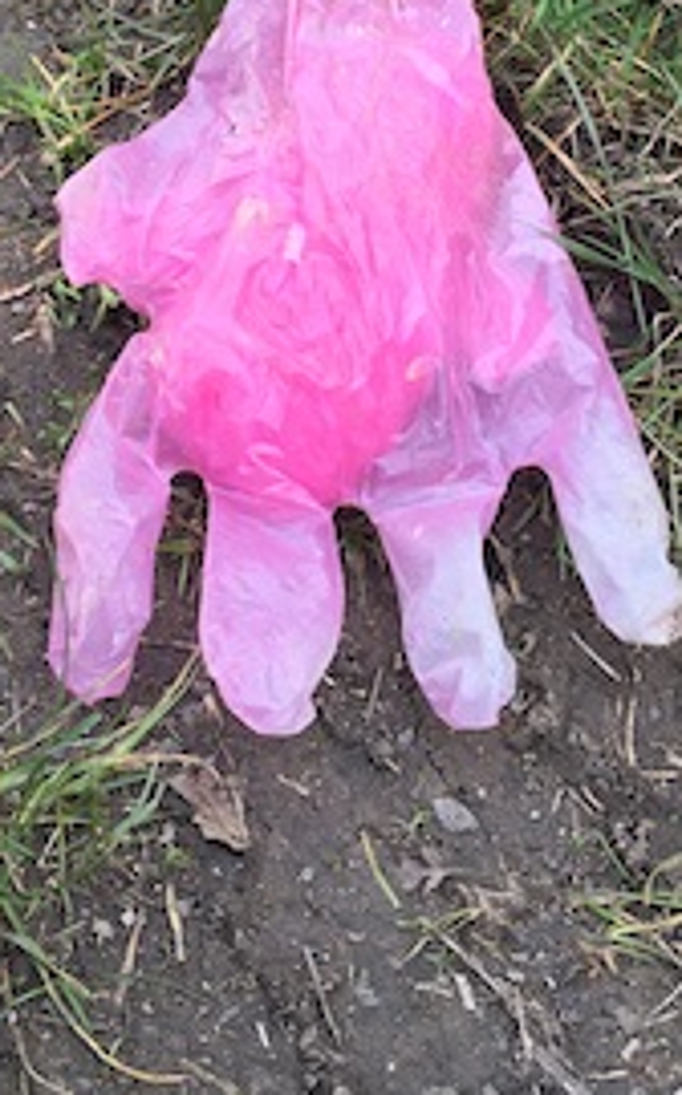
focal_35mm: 73
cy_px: 57
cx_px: 260
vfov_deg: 27.0
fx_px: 2178
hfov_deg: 17.8
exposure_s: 1/310
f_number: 2.2
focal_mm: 4.15
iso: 25
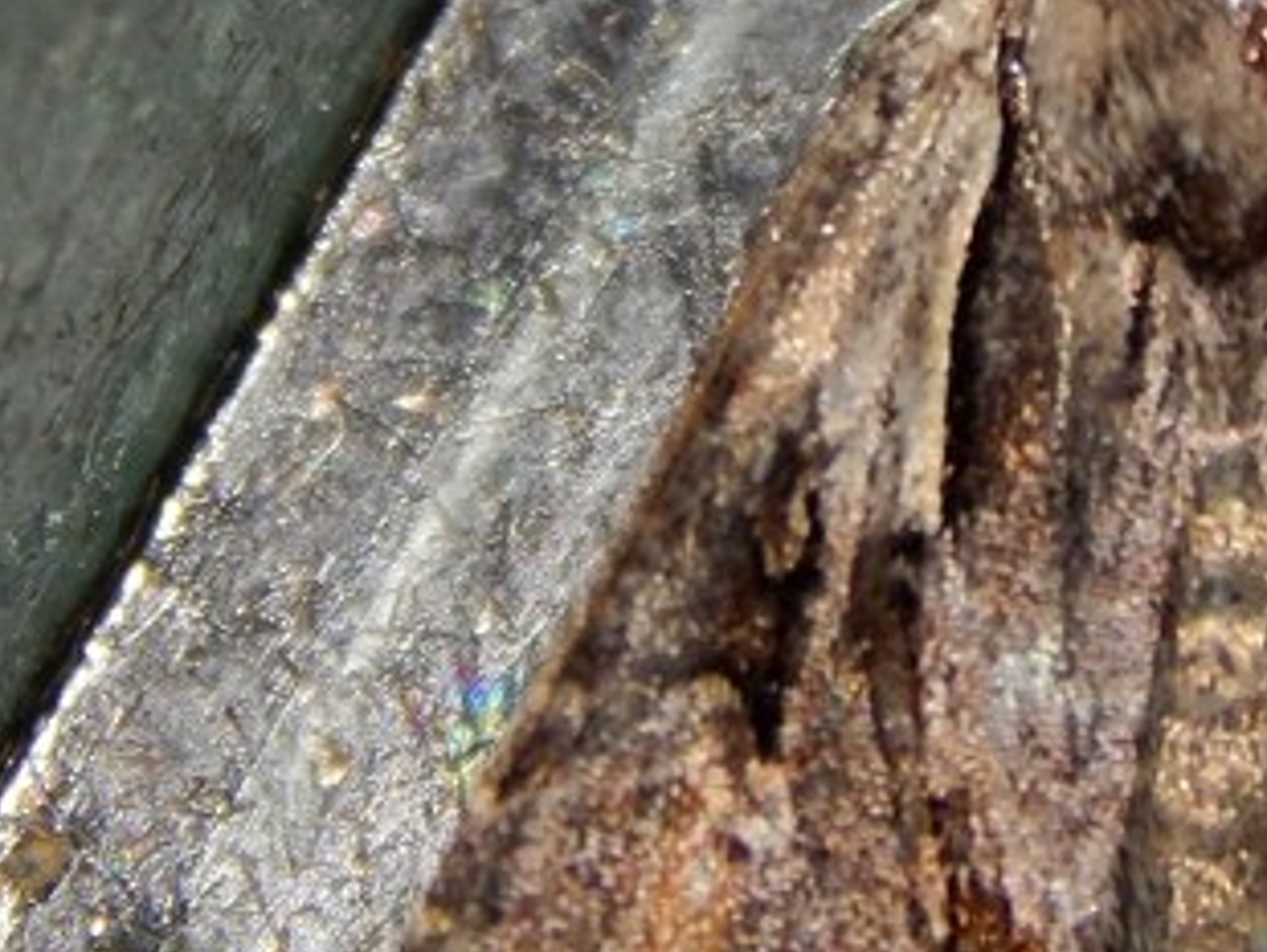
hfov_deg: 4.7
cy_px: 388
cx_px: 1222
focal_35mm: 418
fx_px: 15311
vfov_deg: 3.6
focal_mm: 28.7
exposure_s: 1/30
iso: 200
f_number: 10.1
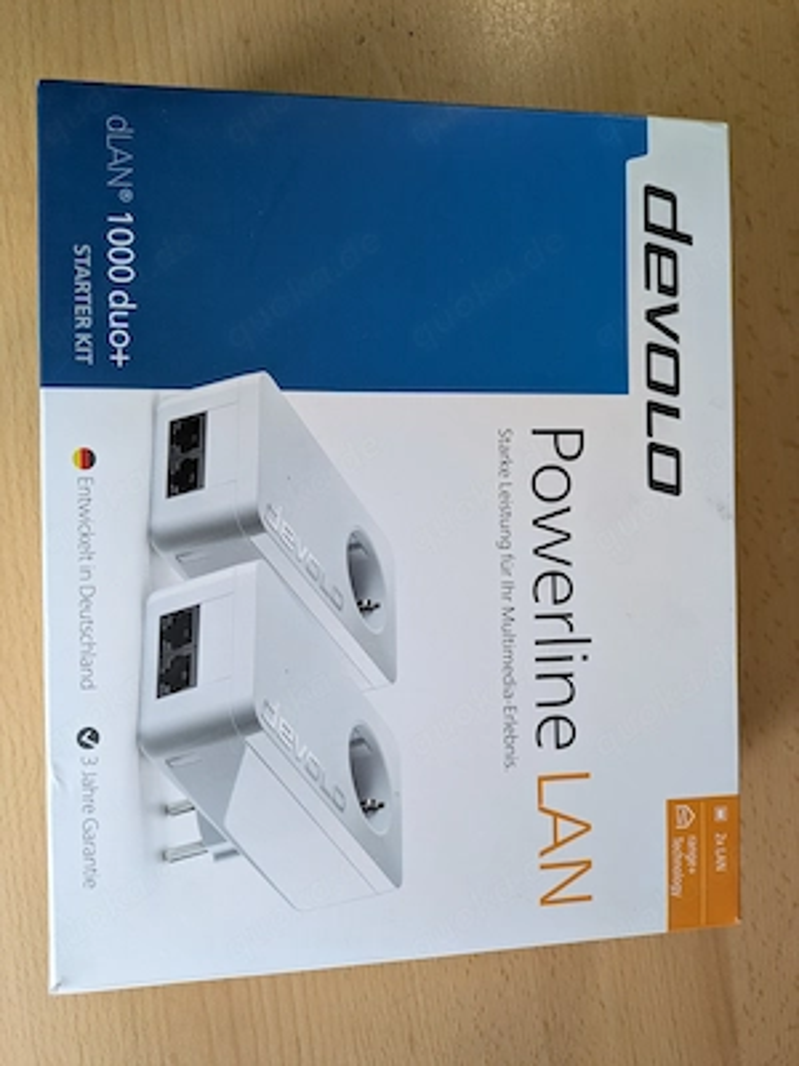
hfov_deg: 54.9
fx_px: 769
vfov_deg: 69.4
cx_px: 400
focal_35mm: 25
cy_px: 533
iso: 177
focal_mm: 5.43
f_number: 1.89
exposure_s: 1/100
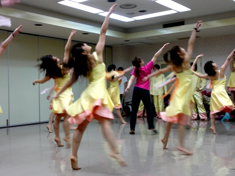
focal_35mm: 45
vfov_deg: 32.2
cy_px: 88
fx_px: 306
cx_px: 118
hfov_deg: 42.1
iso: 160
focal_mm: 7.3
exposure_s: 1/30
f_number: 4.1
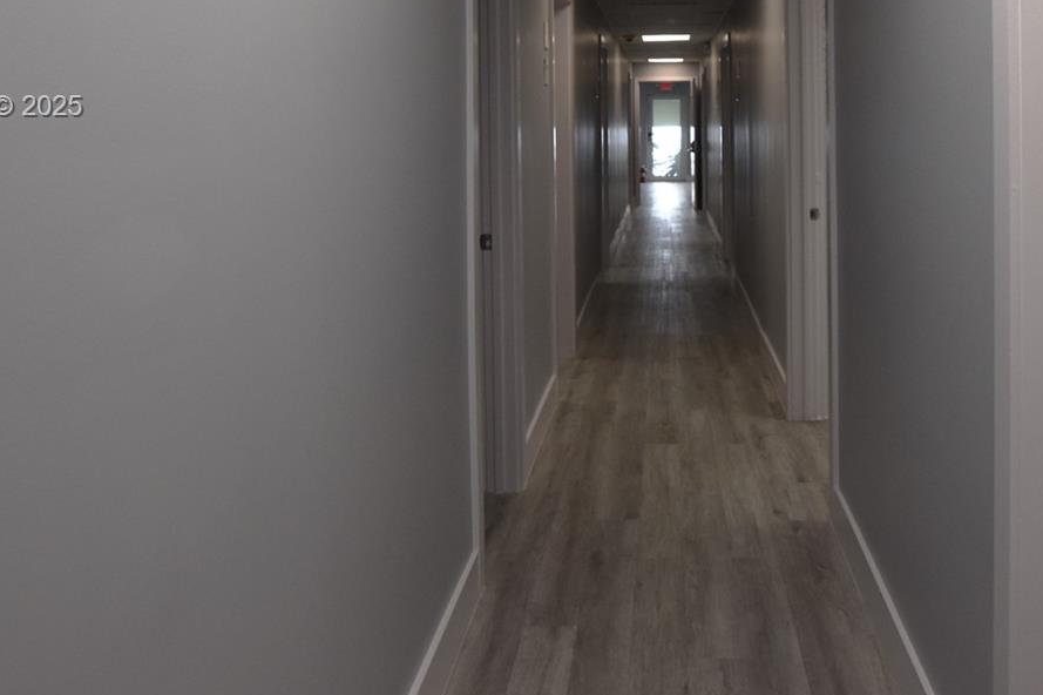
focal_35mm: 27
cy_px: 108
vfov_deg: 44.7
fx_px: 782
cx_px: 656
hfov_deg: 66.3
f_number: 6.3
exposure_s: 1/160
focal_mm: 10
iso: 400
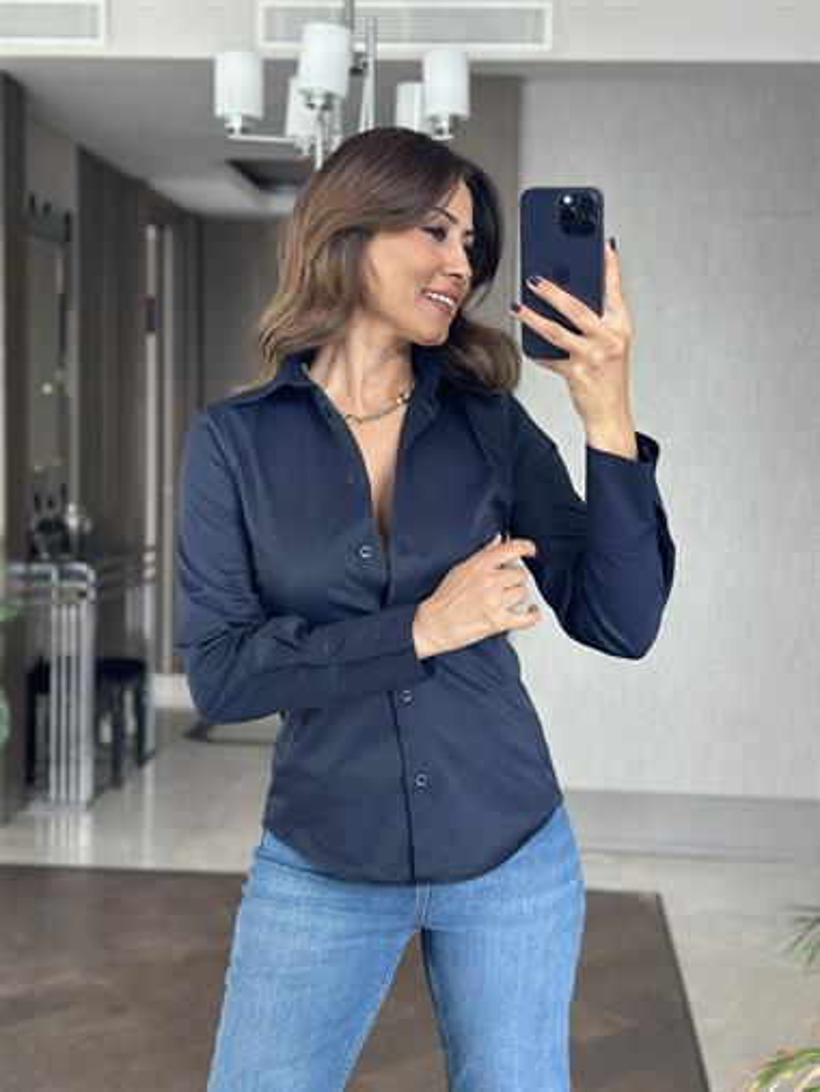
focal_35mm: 48
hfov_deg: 30.3
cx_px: 410
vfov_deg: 39.6
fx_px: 1515
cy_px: 546
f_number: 1.78
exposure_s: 1/121
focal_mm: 6.86
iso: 125
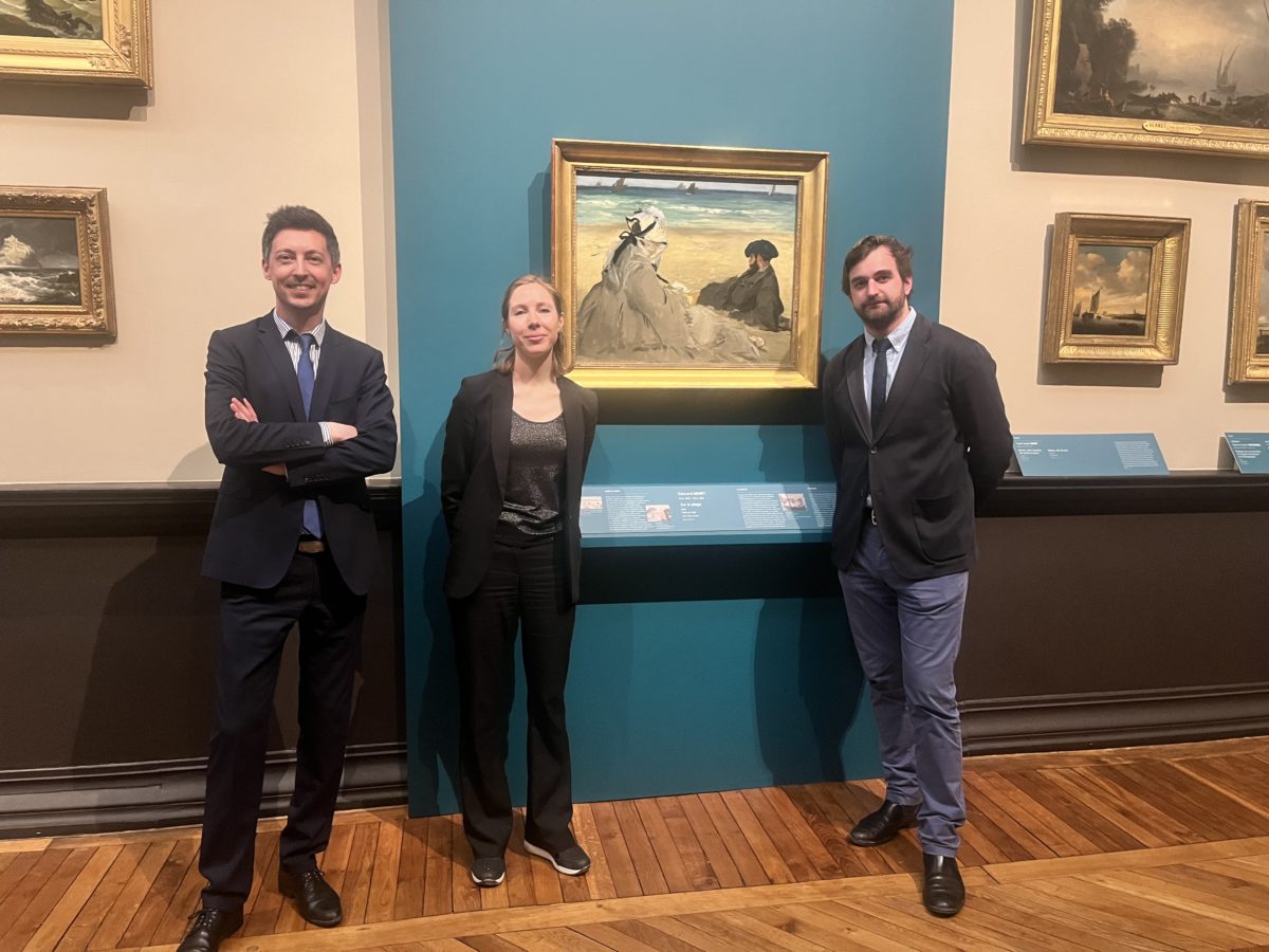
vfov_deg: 53.1
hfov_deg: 67.3
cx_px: 634
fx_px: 953
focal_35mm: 26
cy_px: 476
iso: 400
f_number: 1.6
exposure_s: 1/50
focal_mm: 5.1
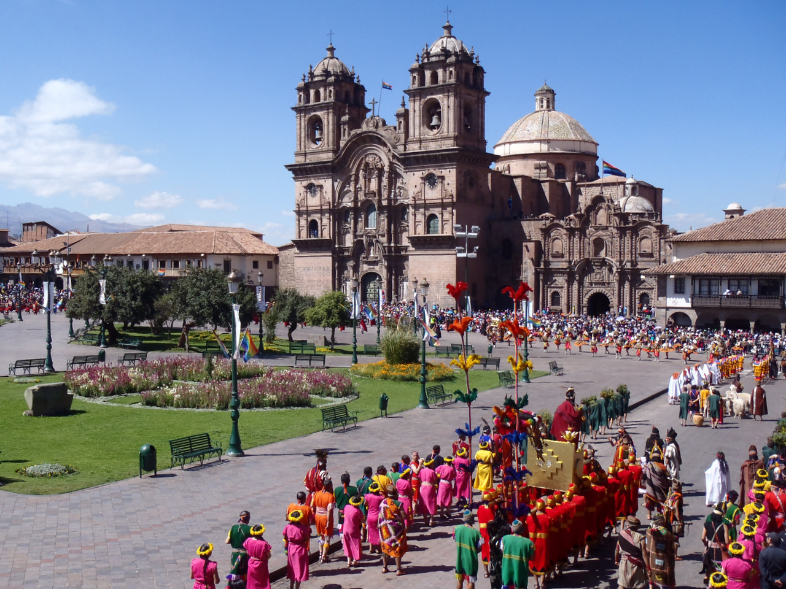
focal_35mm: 38
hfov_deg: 49.0
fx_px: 863
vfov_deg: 37.7
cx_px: 393
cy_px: 294
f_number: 13
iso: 125
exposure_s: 1/80
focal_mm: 6.83
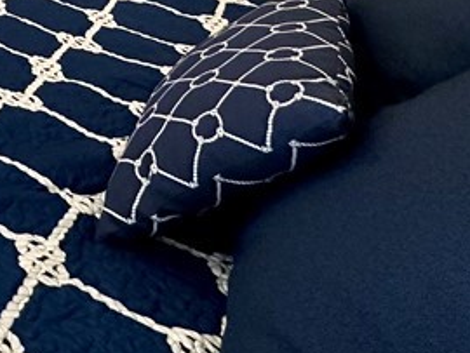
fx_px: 720
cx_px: -291
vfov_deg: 19.8
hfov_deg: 24.6
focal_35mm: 53
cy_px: -290
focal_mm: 2.22
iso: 200
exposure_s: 1/60
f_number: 2.2
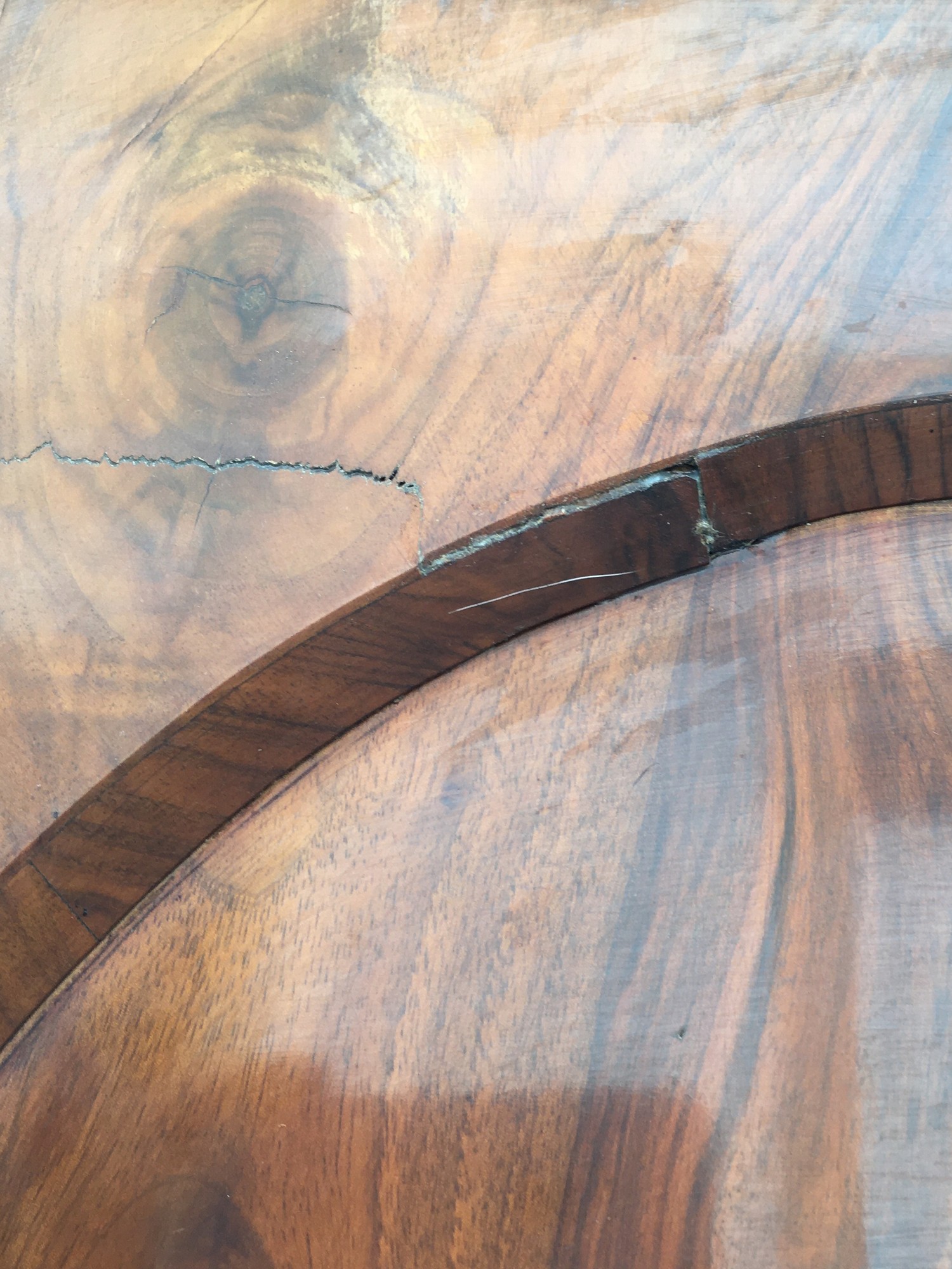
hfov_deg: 48.2
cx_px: 476
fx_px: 1063
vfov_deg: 61.7
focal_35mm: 29
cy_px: 634
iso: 25
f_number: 2.2
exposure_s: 1/100
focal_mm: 4.15
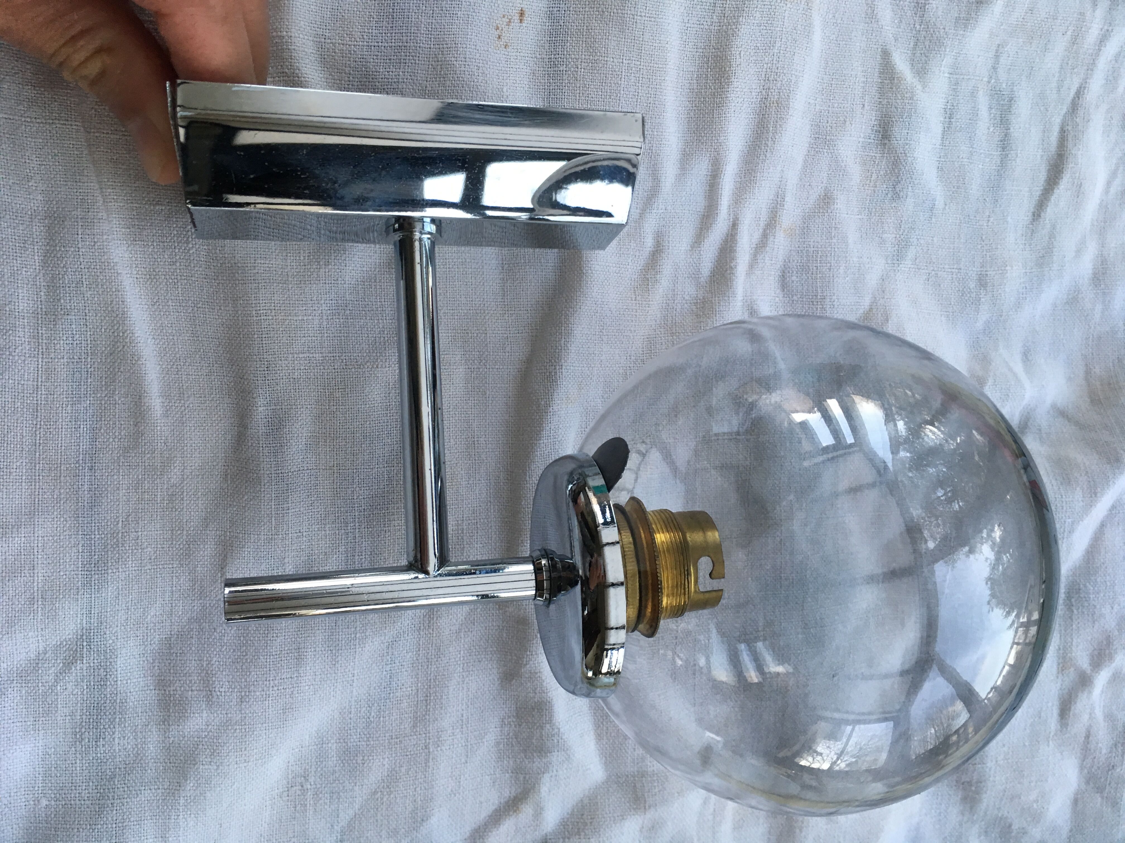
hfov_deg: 61.7
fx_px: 942
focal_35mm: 29
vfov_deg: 48.2
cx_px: 562
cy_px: 422
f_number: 2.2
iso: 50
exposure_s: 1/33
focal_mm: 4.15
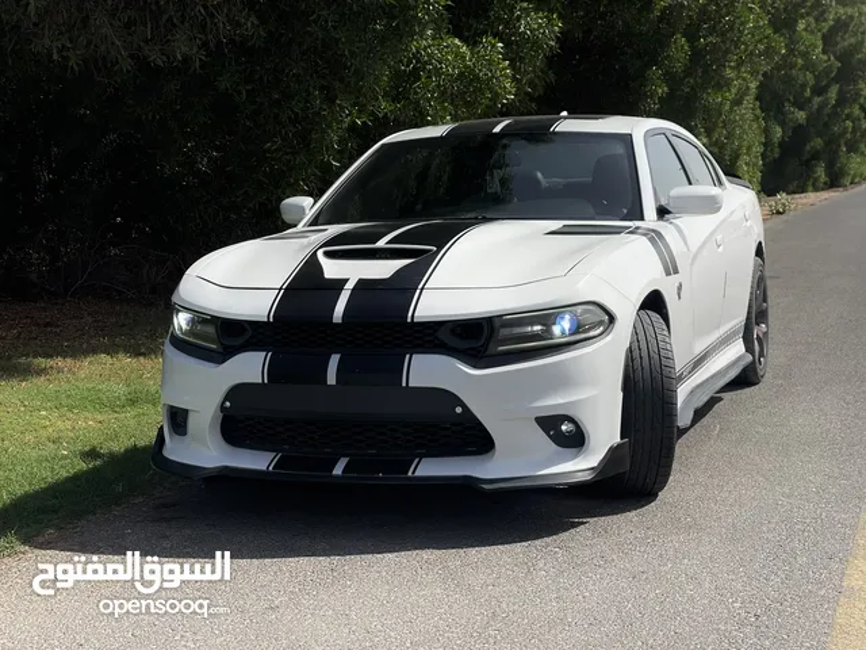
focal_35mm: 64
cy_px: 325
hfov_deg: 30.3
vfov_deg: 22.9
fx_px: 1601
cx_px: 433
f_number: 2.2
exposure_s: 1/2137
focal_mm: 7.5
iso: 32
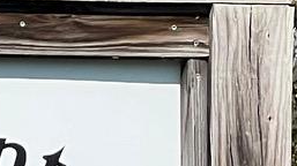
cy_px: 654
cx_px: -332
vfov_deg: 1.8
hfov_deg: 3.2
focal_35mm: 669
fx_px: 5264
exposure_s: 1/995
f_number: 2.8
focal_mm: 9
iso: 32
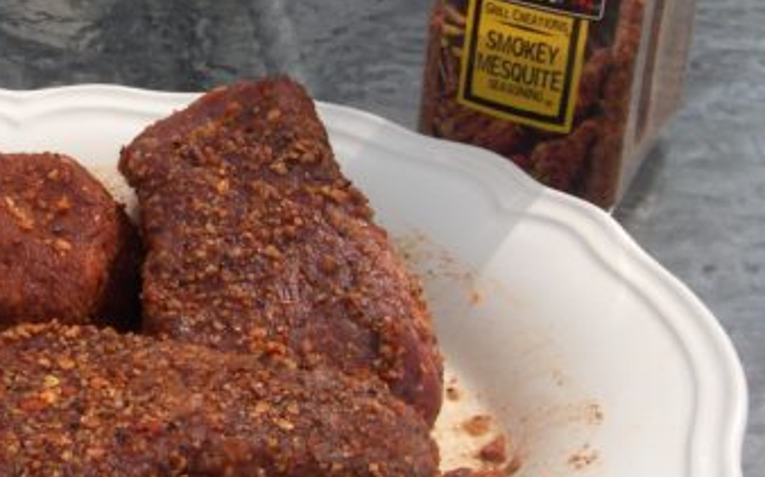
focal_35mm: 94
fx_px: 1959
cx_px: 7
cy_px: 174
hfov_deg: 21.4
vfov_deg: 13.9
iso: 100
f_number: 4.8
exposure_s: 1/1031
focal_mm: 8
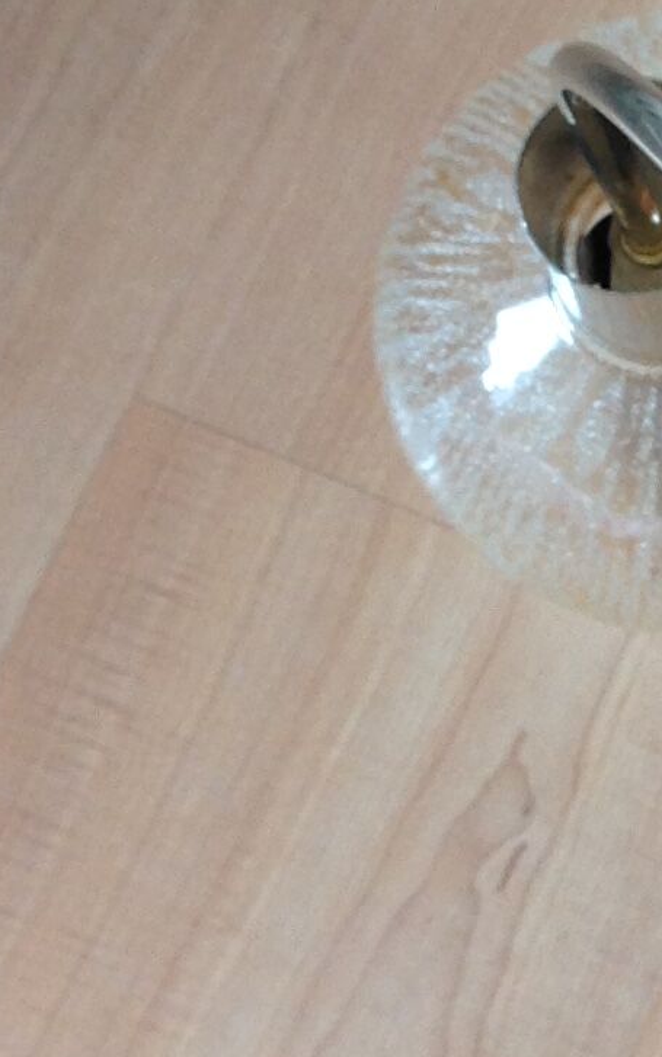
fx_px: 3807
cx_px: 1304
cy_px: 603
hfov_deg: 9.3
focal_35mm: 132
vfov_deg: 15.8
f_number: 2.4
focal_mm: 4.28
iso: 64
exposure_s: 1/15
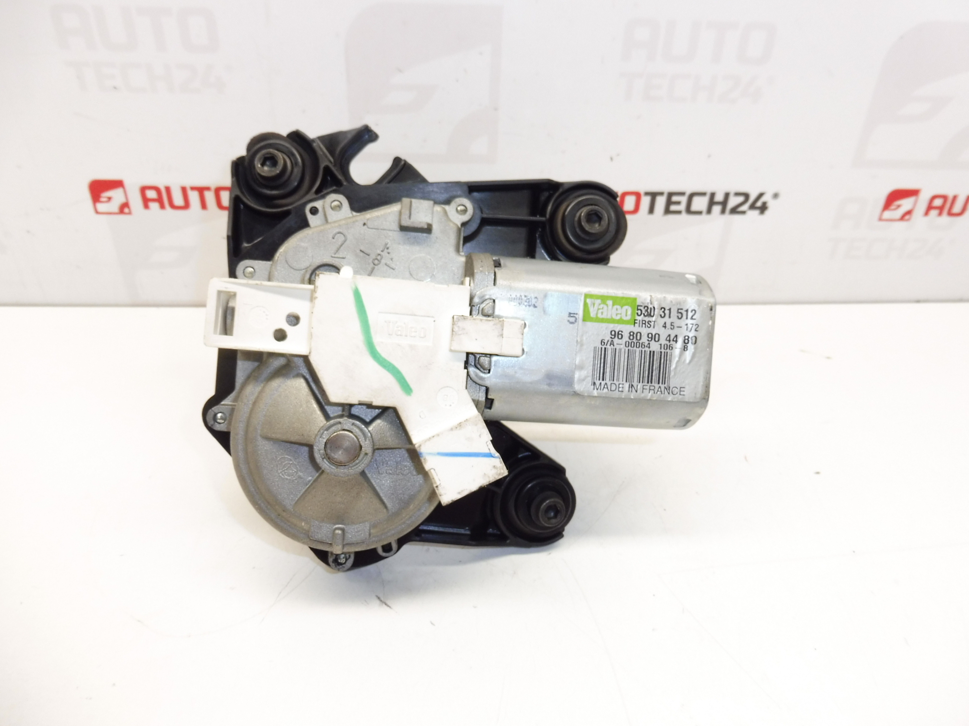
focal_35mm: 24
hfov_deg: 71.6
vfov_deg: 56.8
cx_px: 484
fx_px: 672
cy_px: 363
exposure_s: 1/60
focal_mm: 4.3
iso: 200
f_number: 3.5
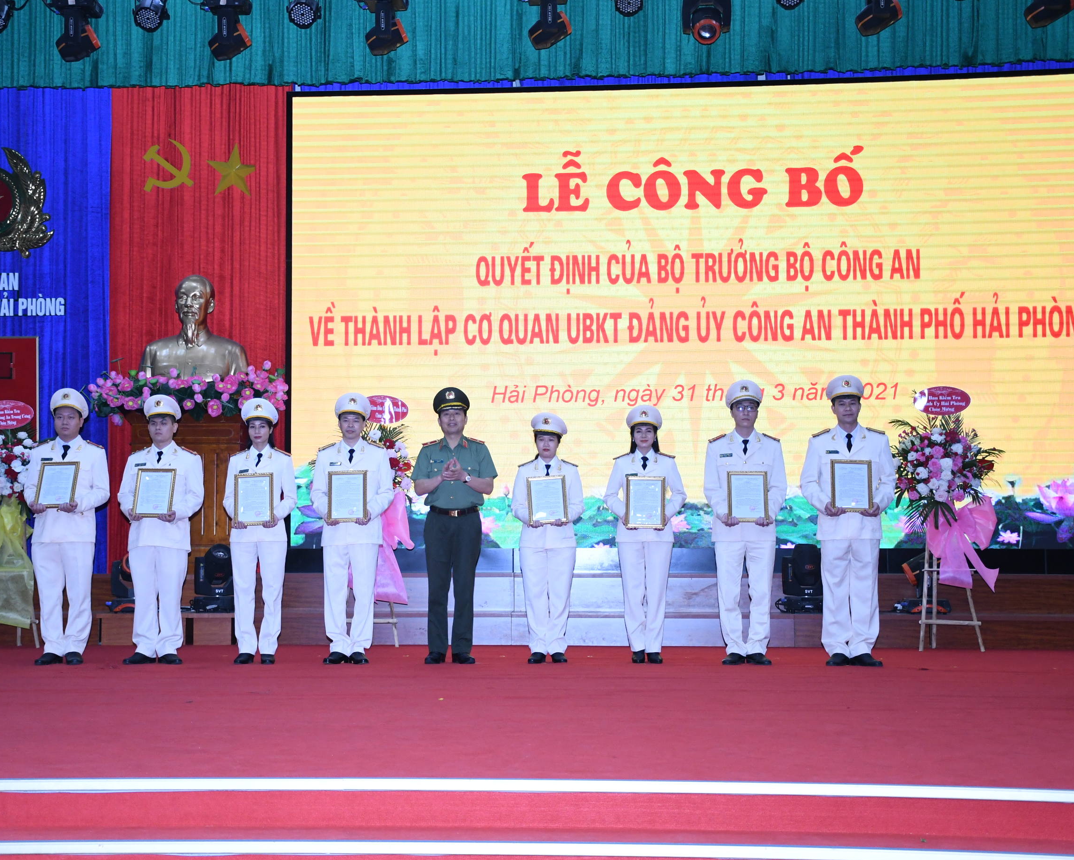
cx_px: 478
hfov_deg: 34.1
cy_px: 427
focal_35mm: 55
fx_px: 1748
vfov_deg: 27.6
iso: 1600
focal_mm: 32
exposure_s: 1/200
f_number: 4
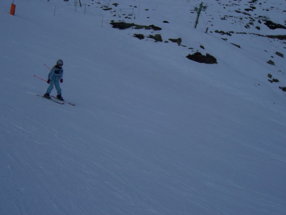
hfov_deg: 51.4
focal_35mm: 36
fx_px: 297
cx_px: 143
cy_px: 108
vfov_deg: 39.7
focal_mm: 6.2
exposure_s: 1/1000
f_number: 4.5
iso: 80
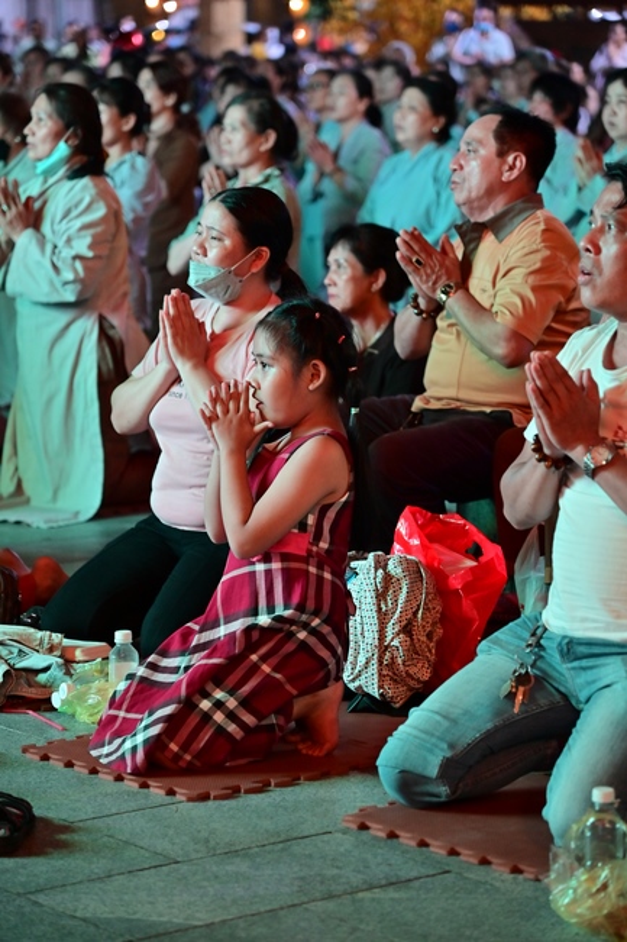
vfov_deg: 17.1
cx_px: 314
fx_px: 3136
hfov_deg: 11.4
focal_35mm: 120
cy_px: 471
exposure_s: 1/40
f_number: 4
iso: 1600
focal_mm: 120
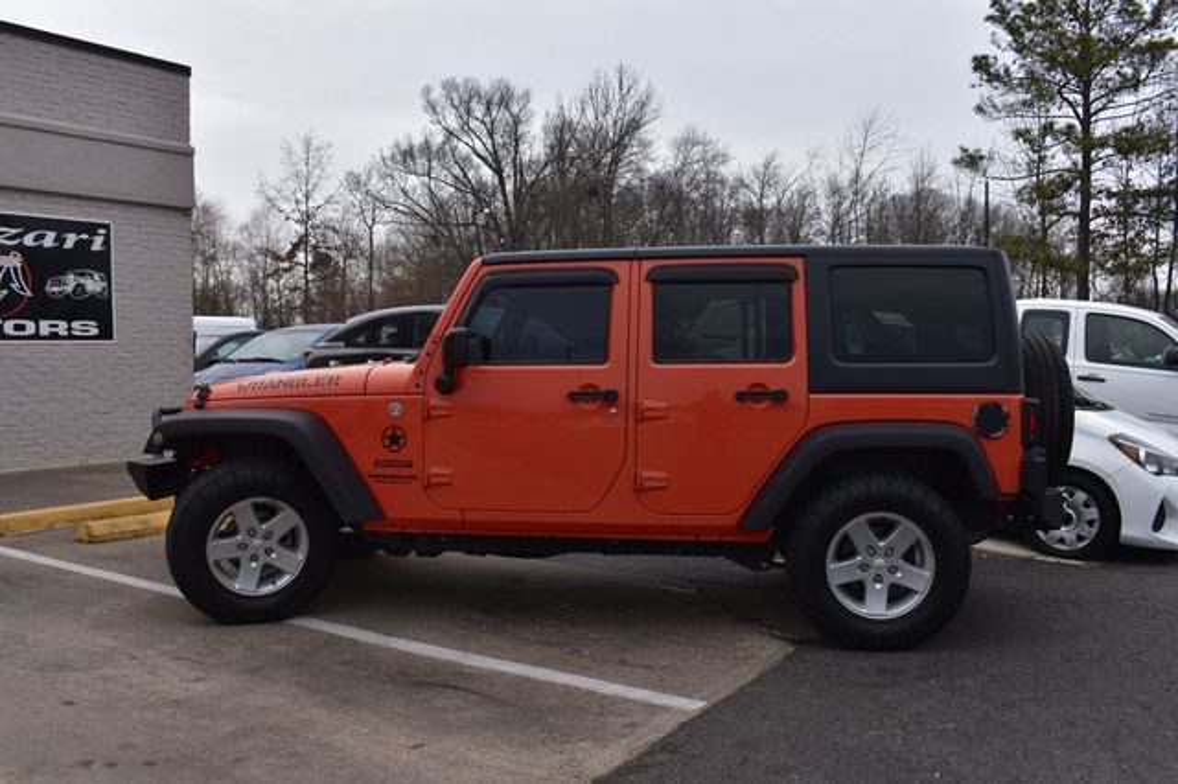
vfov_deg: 39.9
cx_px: 589
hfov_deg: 57.2
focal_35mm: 33
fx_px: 1079
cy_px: 392
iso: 400
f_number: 10
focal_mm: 22
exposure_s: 1/200
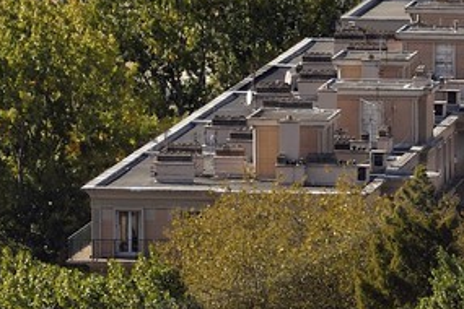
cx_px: 37
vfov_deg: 2.0
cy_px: -275
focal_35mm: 674
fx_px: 8686
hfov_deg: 3.1
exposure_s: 1/400
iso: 200
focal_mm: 120
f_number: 10
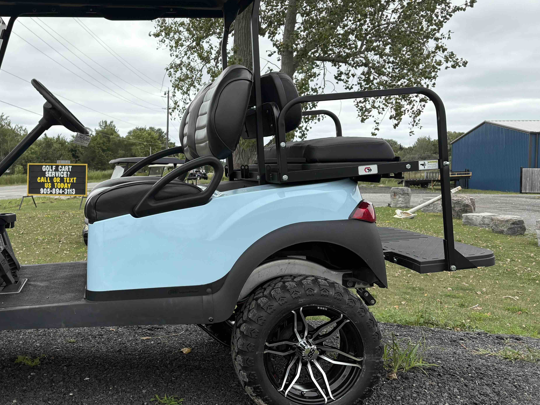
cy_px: 196
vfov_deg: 36.0
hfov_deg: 45.1
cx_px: 132
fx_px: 624
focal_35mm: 40
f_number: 1.6
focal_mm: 5.96
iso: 50
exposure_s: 1/1751
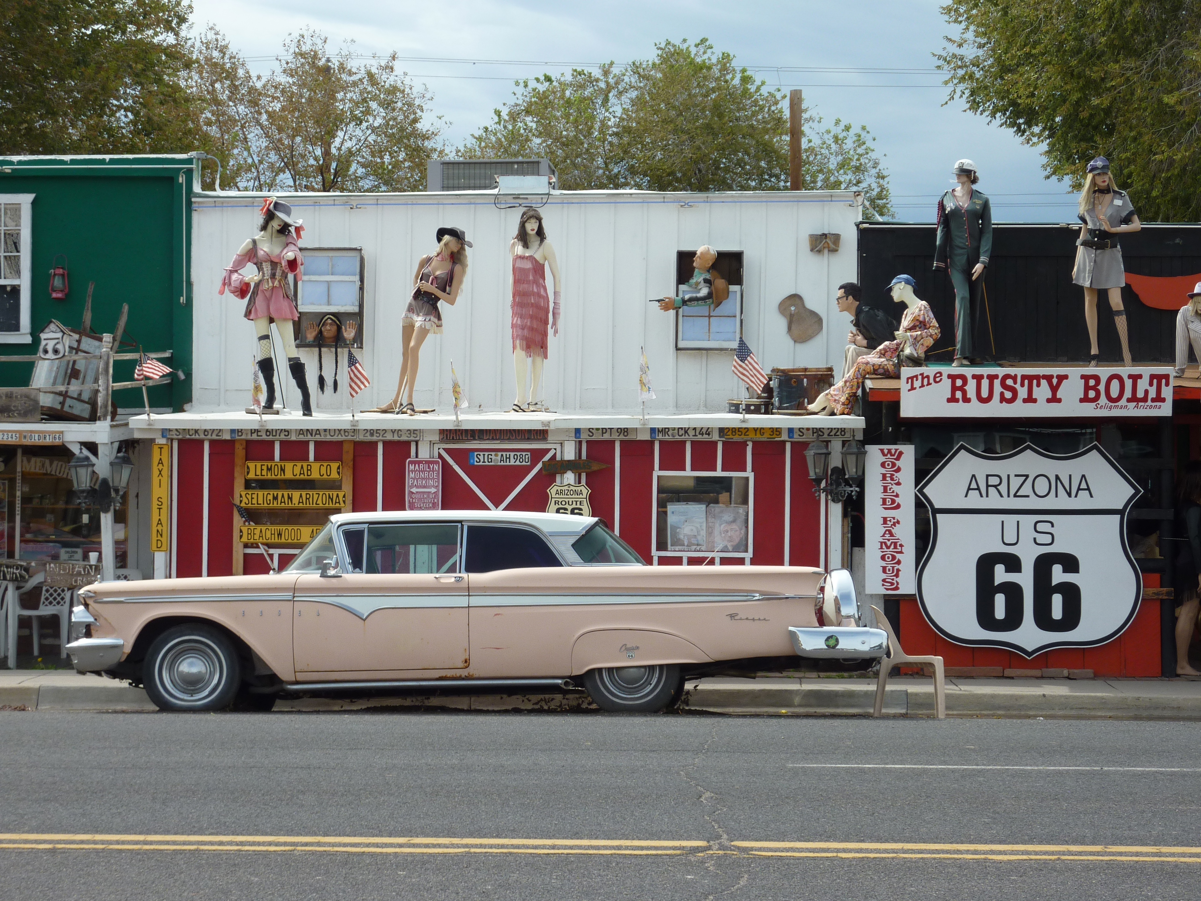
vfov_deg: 20.4
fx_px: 2498
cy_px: 450
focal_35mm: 72
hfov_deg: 27.0
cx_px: 600
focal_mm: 11.9
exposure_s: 1/500
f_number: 4.5
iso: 80
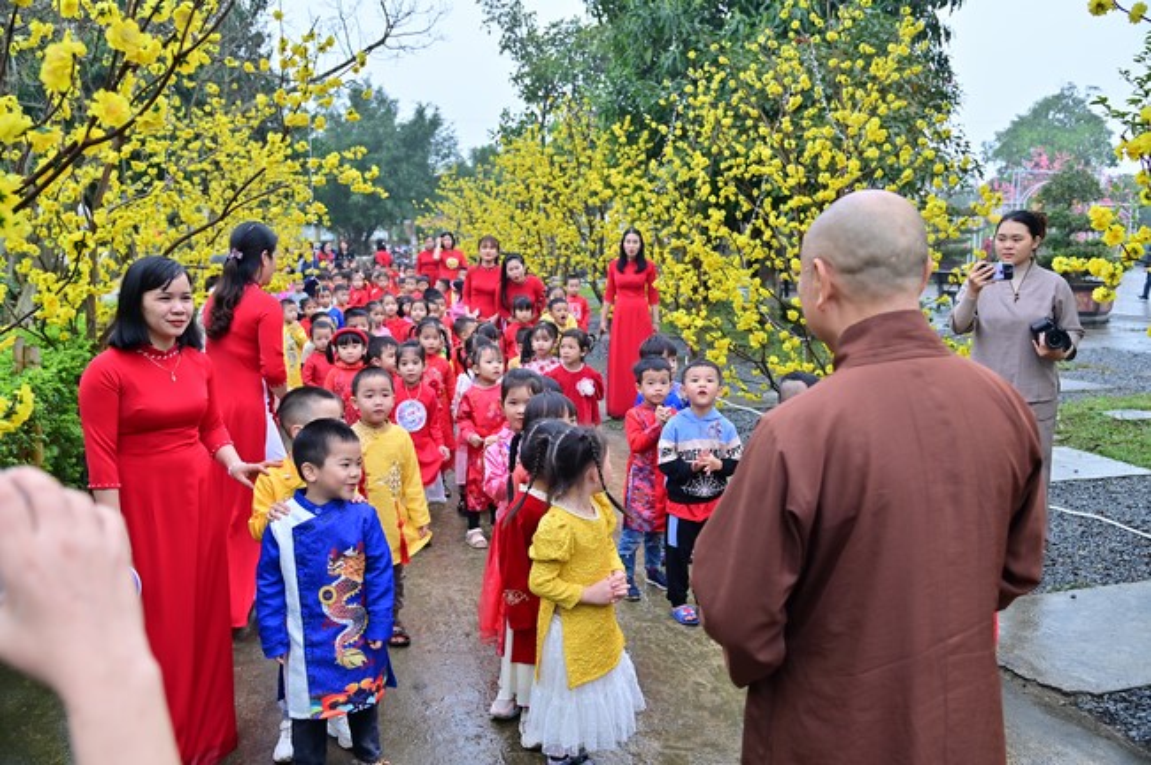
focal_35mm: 31
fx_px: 990
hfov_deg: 60.3
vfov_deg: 42.2
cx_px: 576
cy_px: 382
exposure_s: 1/250
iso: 500
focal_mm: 31
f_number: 5
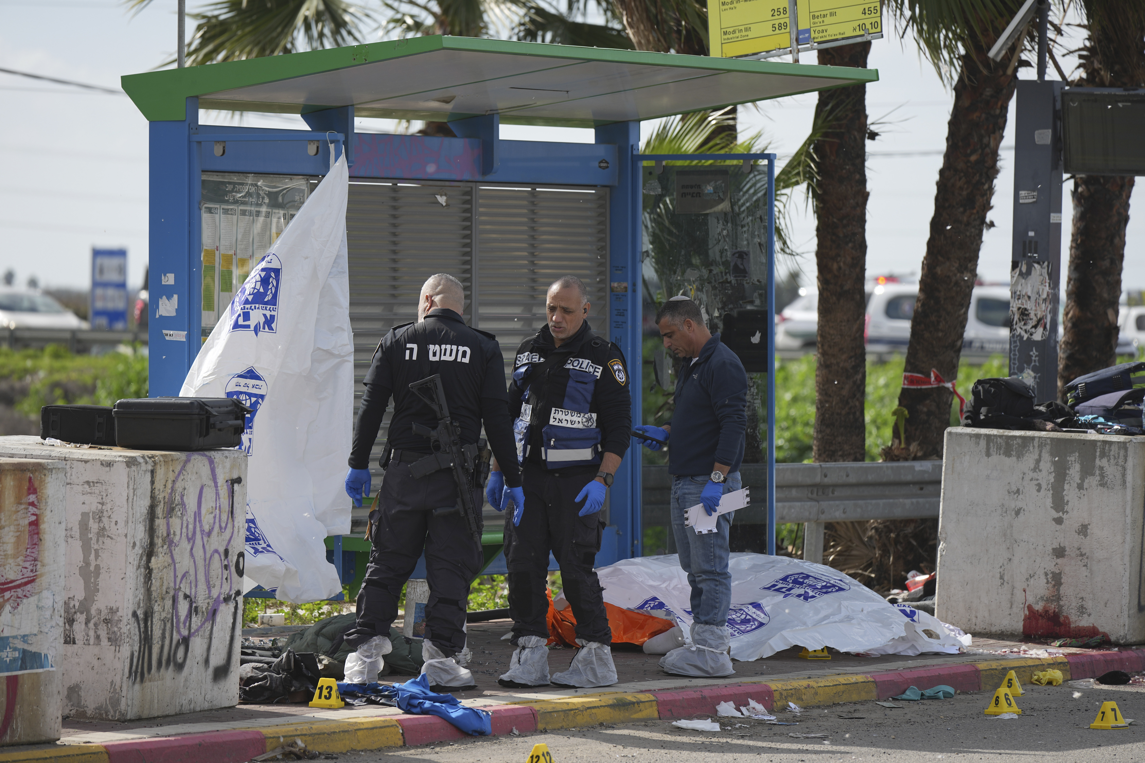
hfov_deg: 10.3
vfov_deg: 6.9
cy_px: 382
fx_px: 6361
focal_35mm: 200
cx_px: 572
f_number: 4
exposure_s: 1/1250
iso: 100
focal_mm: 200
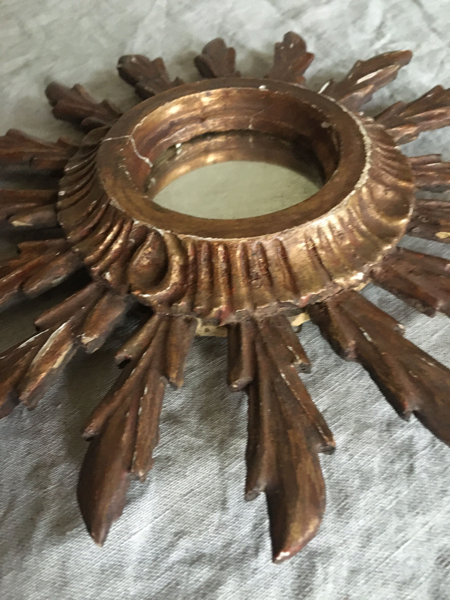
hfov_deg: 48.2
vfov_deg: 61.7
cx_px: 225
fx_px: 503
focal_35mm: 29
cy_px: 300
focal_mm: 4.15
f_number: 2.2
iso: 320
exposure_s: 1/17
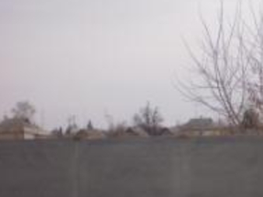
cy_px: 180
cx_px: 258
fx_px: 683
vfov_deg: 16.2
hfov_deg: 21.1
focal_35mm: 90
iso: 100
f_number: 3.1
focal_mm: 6.3
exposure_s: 1/400
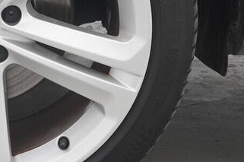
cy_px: -3
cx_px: -22
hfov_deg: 17.3
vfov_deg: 11.7
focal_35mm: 115
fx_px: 778
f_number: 6.3
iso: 800
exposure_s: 1/160
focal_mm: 24
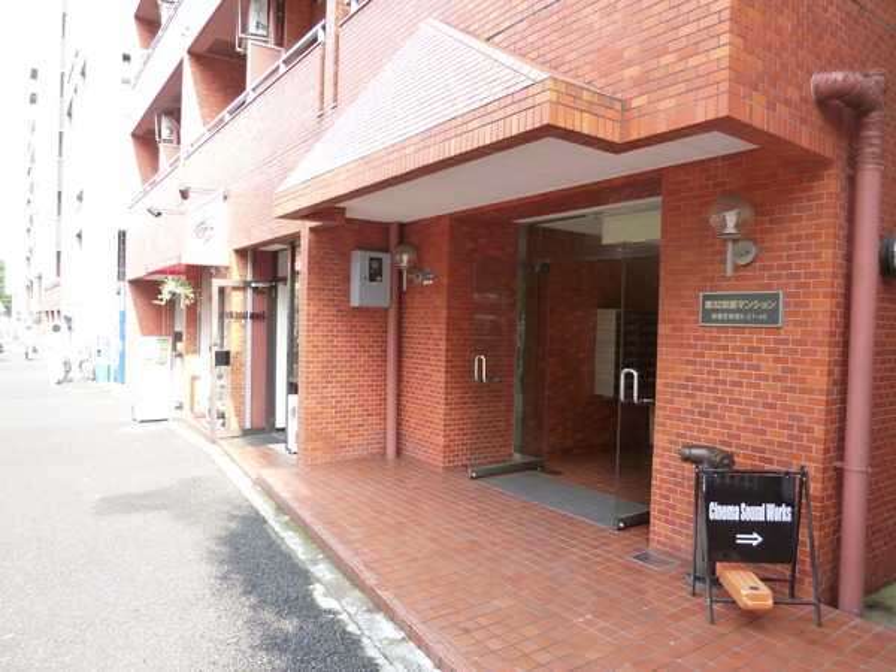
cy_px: 336
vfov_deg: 56.8
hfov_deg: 71.6
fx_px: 621
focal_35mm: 24
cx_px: 448
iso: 160
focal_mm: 4.3
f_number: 2.5
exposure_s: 1/100
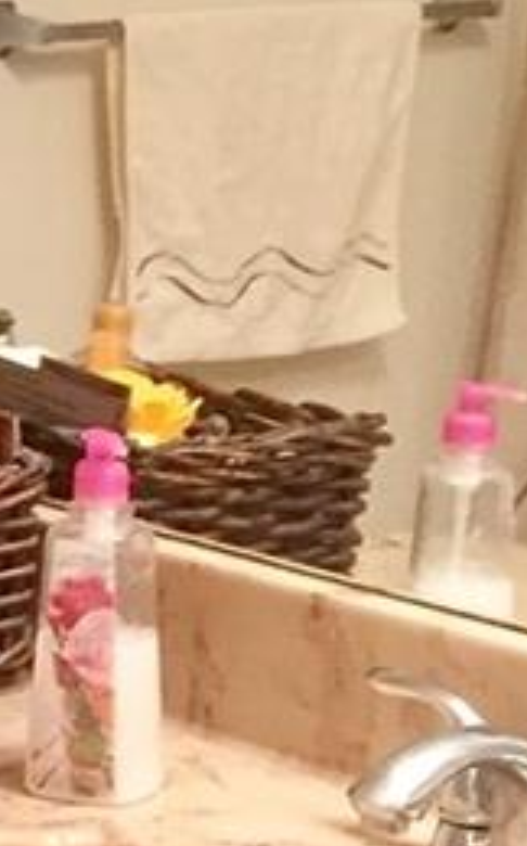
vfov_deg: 14.7
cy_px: 381
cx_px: -673
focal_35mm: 142
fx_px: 3270
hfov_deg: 8.5
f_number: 2.2
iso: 125
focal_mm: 4.15
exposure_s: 1/30
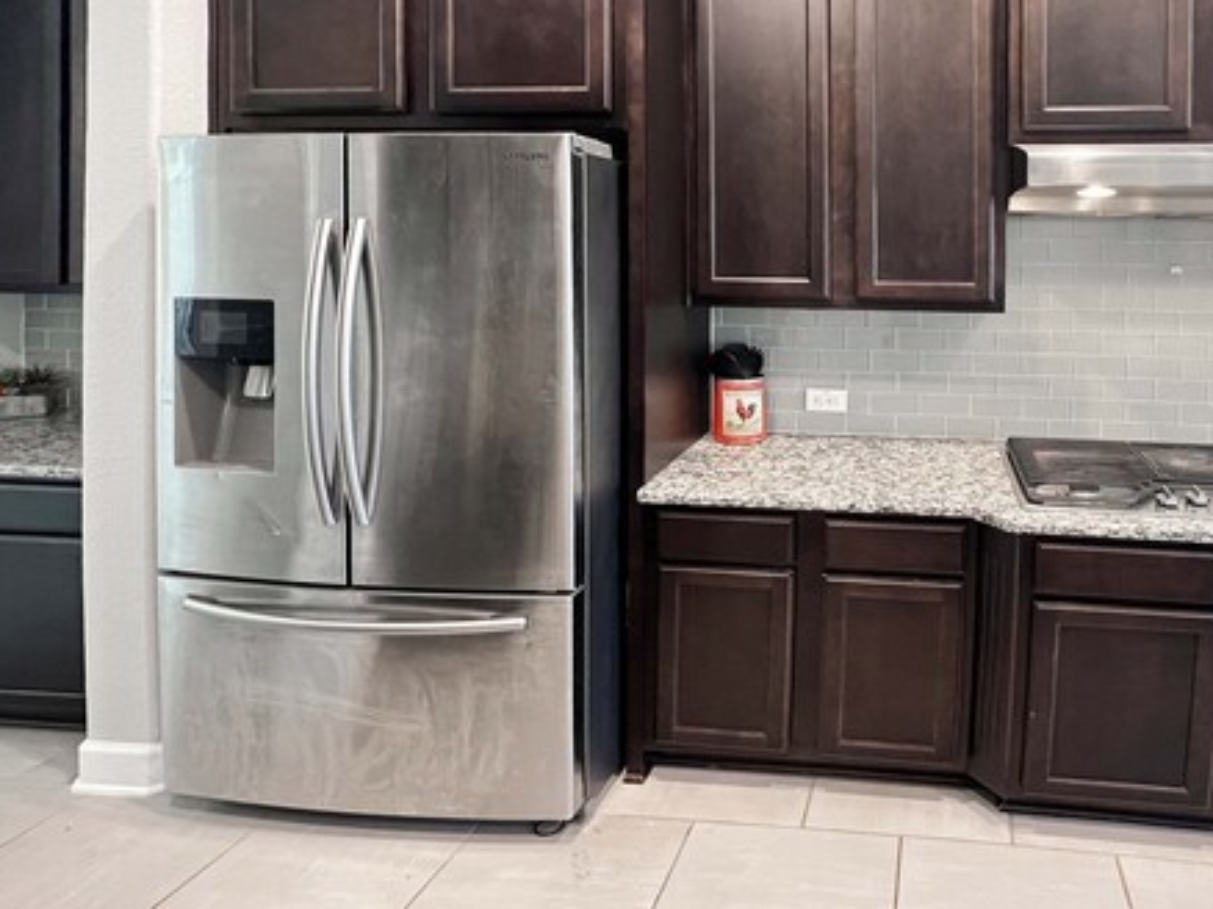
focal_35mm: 19
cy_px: 394
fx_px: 665
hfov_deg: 81.1
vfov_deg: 68.3
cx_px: 834
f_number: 1.8
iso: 400
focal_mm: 1.57
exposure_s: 1/60
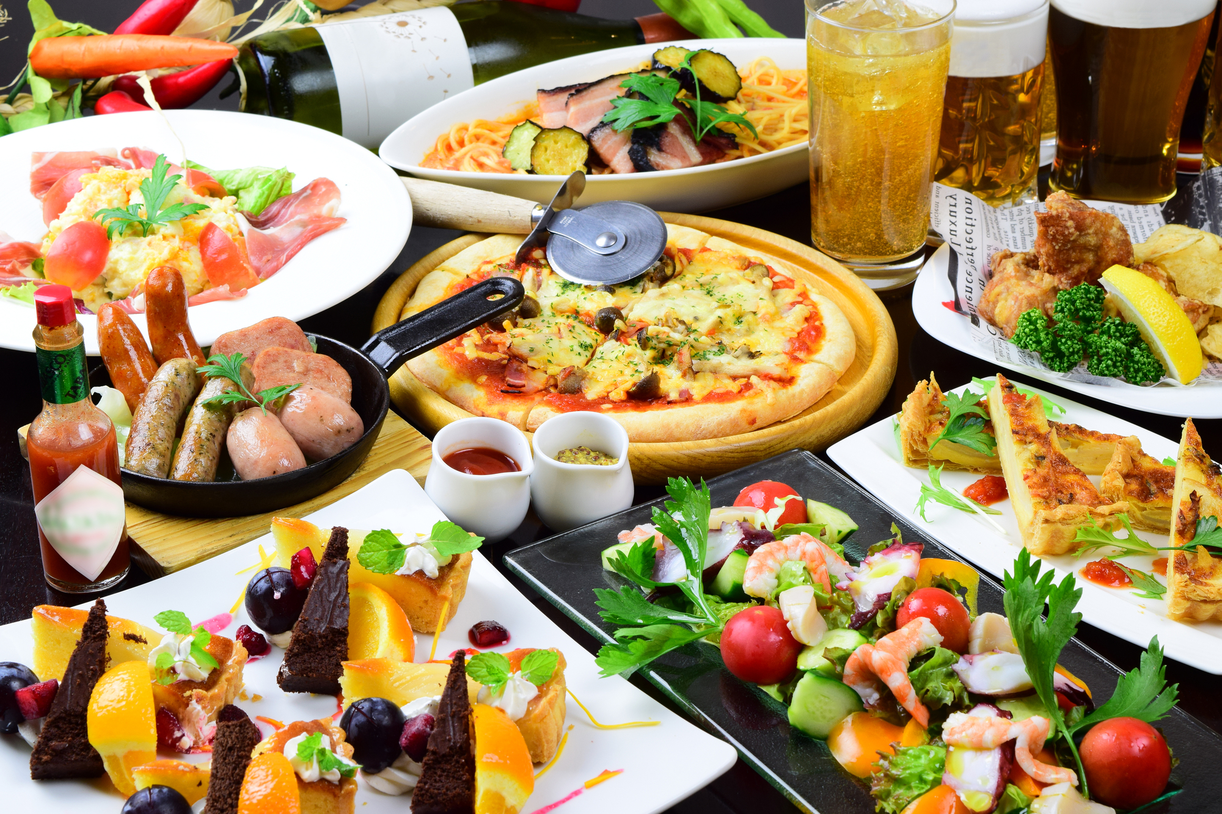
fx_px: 2800
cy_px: 407
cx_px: 611
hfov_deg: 24.6
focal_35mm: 82
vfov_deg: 16.6
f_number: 14
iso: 320
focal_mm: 55
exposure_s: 1/6
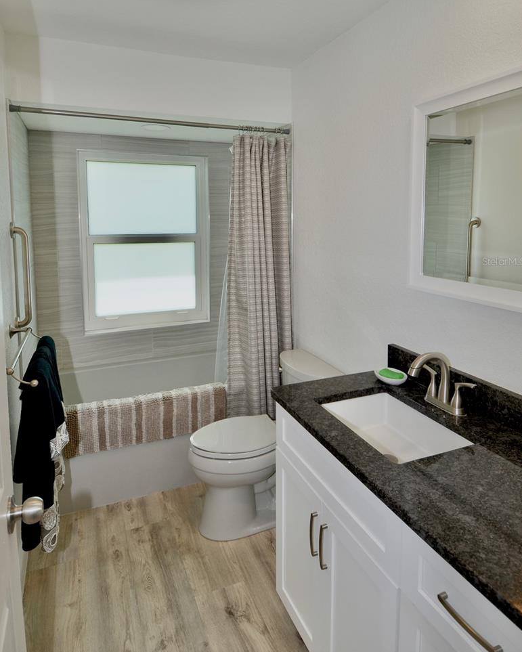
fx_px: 405
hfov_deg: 65.6
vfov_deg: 76.8
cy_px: 261
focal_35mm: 21
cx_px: 258
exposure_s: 1/125
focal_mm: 12
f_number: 5.6
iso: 125
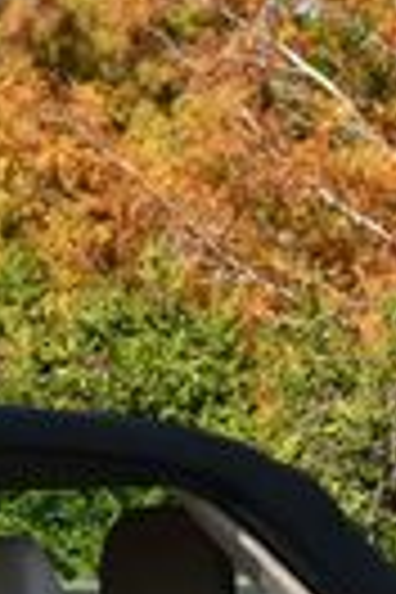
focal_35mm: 331
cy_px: 670
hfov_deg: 4.1
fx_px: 5461
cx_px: -536
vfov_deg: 6.2
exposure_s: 1/250
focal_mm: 34
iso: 100
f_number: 8
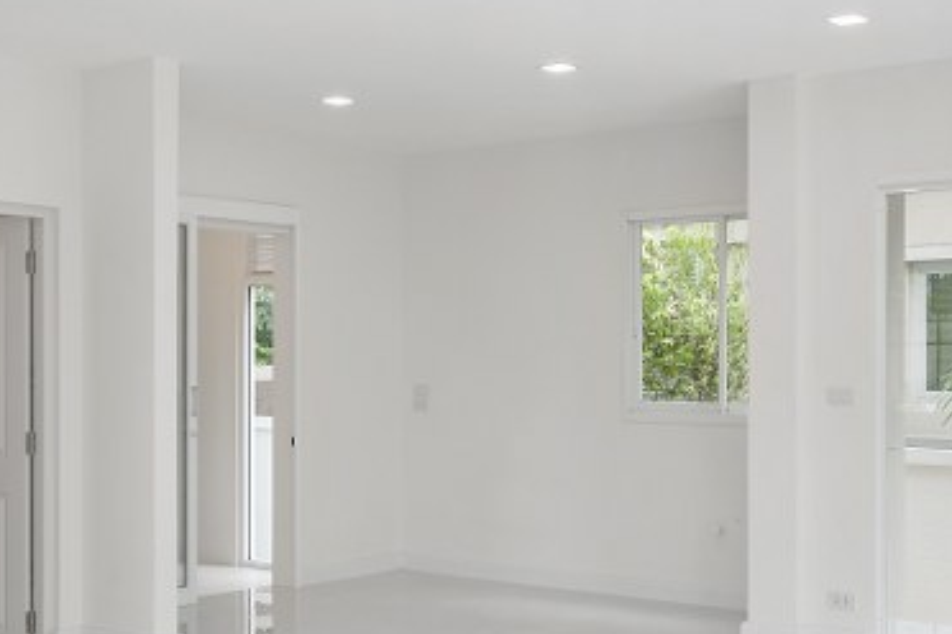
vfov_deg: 24.6
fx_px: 1454
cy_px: 360
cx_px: 473
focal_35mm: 55
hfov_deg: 36.2
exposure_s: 1/60
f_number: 5.6
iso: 100
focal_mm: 16
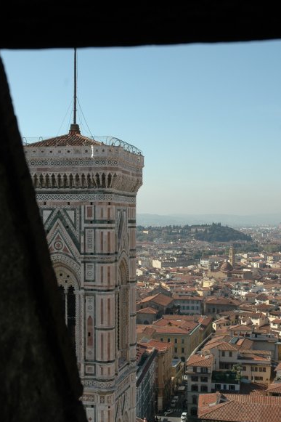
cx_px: 158
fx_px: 675
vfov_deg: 34.6
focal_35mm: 58
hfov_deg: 23.5
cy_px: 250
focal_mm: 31
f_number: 9
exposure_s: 1/320
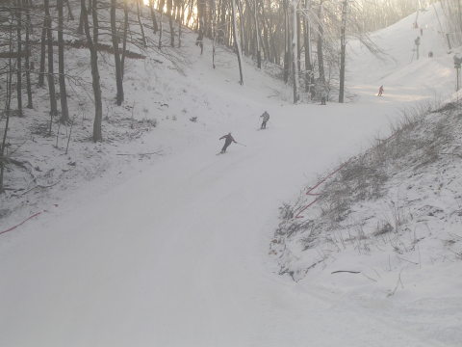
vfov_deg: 18.2
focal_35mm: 81
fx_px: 1081
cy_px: 174
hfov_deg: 24.1
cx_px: 231
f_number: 4
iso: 50
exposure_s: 1/244
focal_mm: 12.3
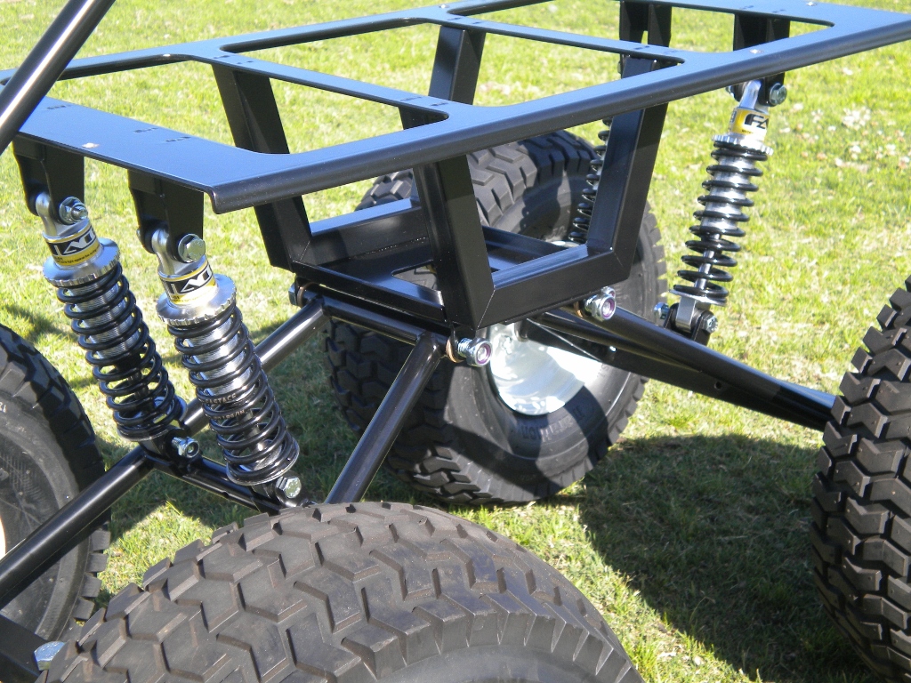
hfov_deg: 28.6
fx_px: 1790
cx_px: 456
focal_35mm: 68
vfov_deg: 21.6
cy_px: 342
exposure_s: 1/392
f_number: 4.6
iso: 180
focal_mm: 12.3
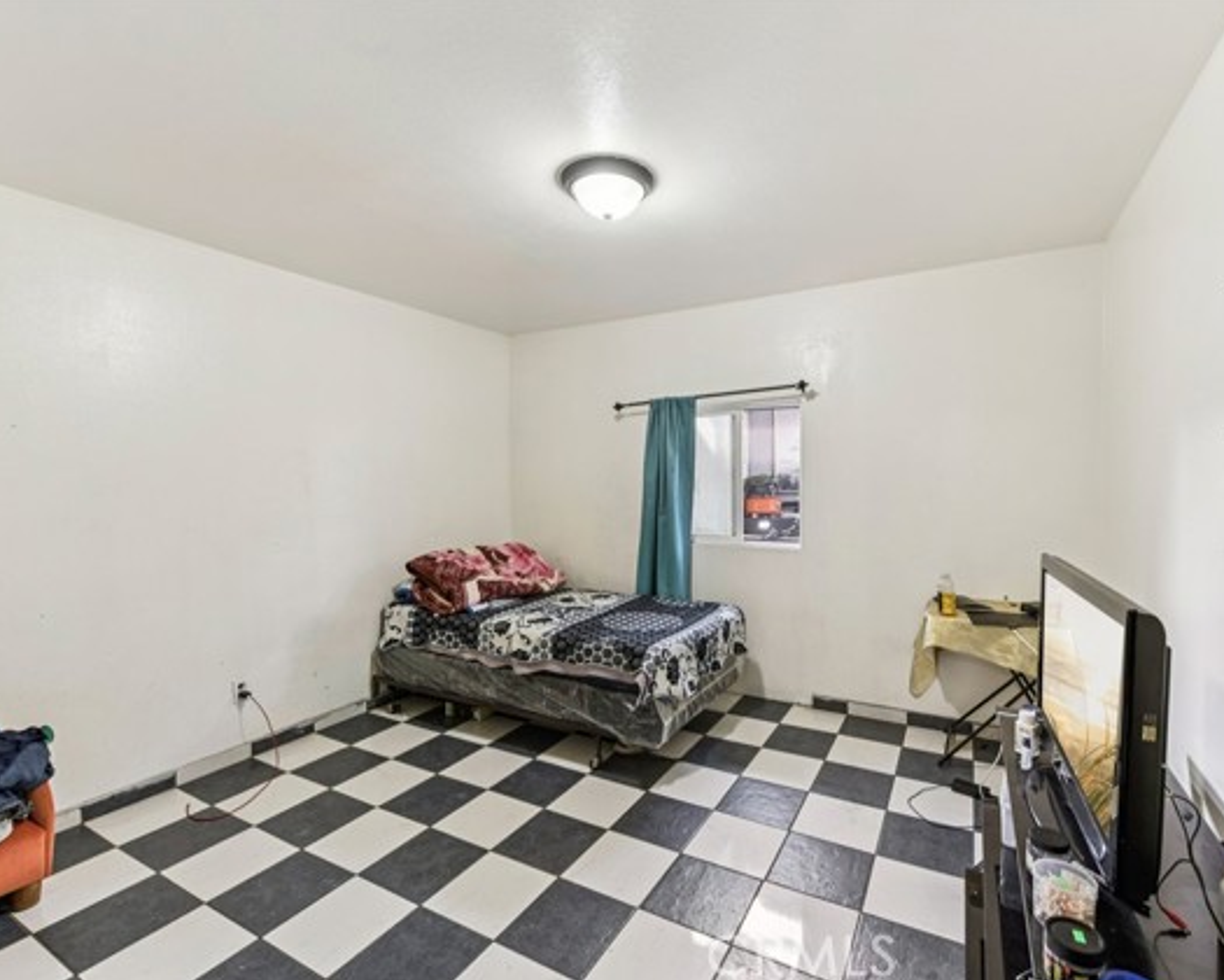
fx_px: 580
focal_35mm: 16
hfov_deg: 93.0
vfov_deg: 80.4
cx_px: 653
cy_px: 492
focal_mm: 14
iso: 400
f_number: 8
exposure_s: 1/13
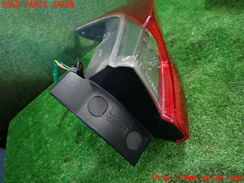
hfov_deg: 69.4
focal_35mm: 25
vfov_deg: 54.9
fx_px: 176
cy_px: 92
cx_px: 122
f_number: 2
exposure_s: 1/30
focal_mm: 4.5
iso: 250
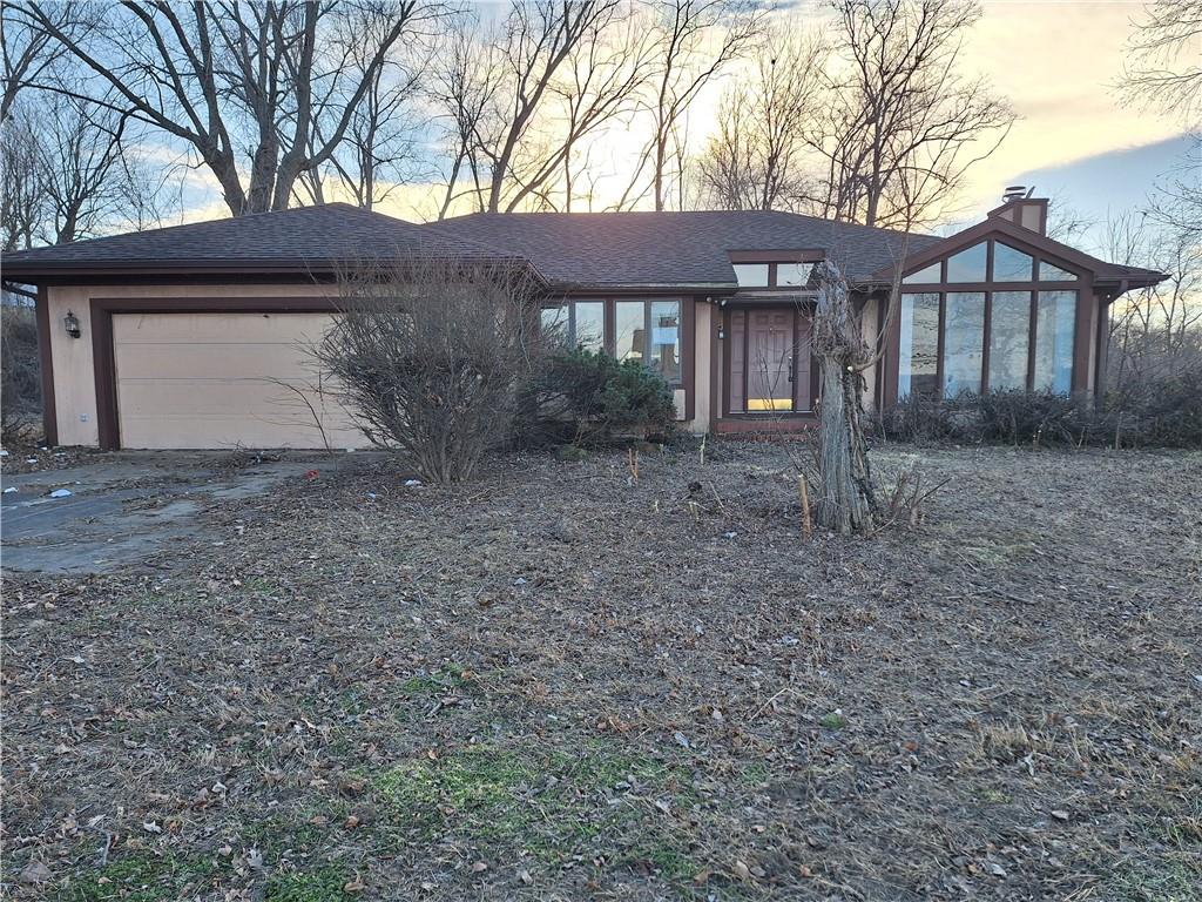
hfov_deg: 73.9
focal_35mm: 23
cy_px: 451
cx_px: 601
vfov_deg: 58.9
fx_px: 799
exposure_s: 1/419
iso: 40
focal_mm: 5.54
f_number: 1.8
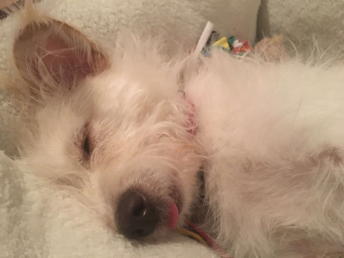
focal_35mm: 29
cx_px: 172
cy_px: 129
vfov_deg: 48.2
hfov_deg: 61.7
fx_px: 288
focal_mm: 4.15
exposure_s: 1/15
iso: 400
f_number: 2.2
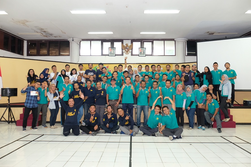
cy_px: 84
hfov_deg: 63.7
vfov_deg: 45.0
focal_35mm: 29
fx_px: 202
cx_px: 126
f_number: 5.6
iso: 3200
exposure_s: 1/40
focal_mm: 19.5
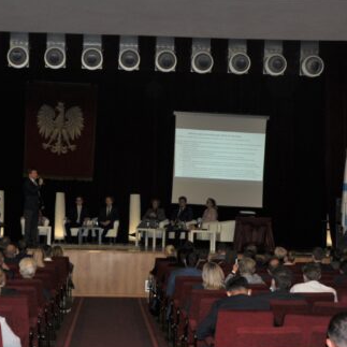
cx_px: 114
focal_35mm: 71
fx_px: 805
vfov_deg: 24.3
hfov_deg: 24.2
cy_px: 213
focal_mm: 24
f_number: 3.8
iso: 200
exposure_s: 1/60
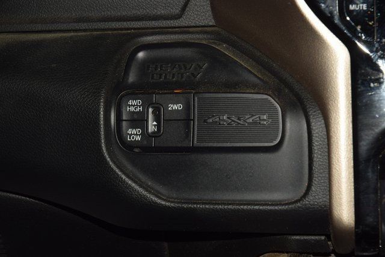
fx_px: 1123
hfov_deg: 19.5
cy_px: 128
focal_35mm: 105
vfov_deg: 13.0
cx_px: 192
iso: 100
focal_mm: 70
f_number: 8
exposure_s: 1/125
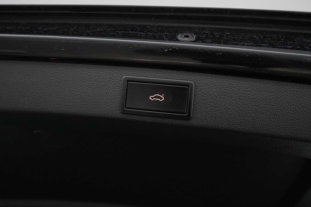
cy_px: 104
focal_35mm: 28
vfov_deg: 46.4
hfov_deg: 65.5
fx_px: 242
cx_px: 156
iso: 4000
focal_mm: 28
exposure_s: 1/60
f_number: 7.1
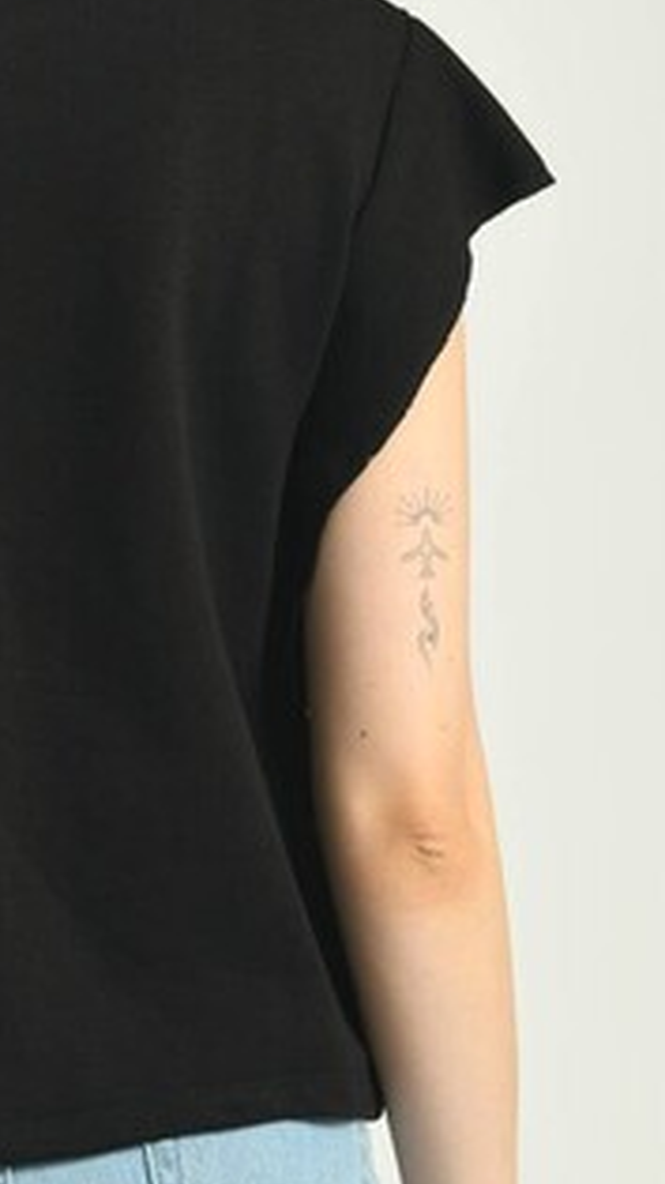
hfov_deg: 3.9
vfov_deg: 6.9
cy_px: 447
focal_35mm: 312
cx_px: -68
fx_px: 9788
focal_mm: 125
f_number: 6.3
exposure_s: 1/160
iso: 100
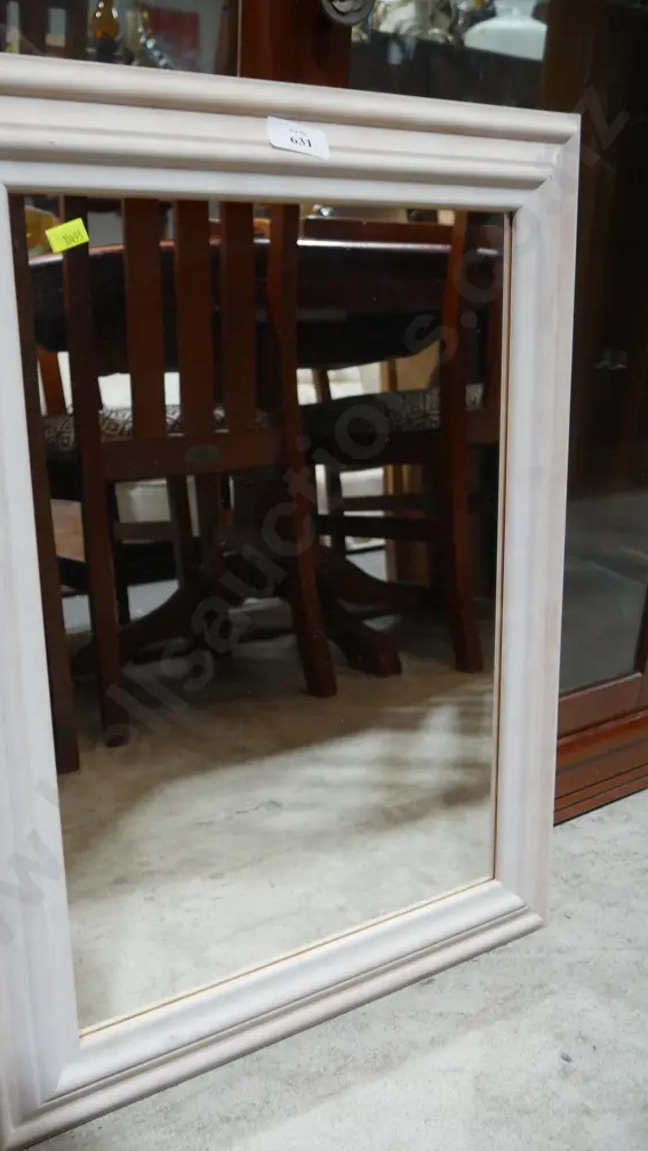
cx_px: 259
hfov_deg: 37.6
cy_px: 568
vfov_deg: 62.6
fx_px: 947
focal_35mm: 31
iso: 320
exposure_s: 1/60
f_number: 3.5
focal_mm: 14
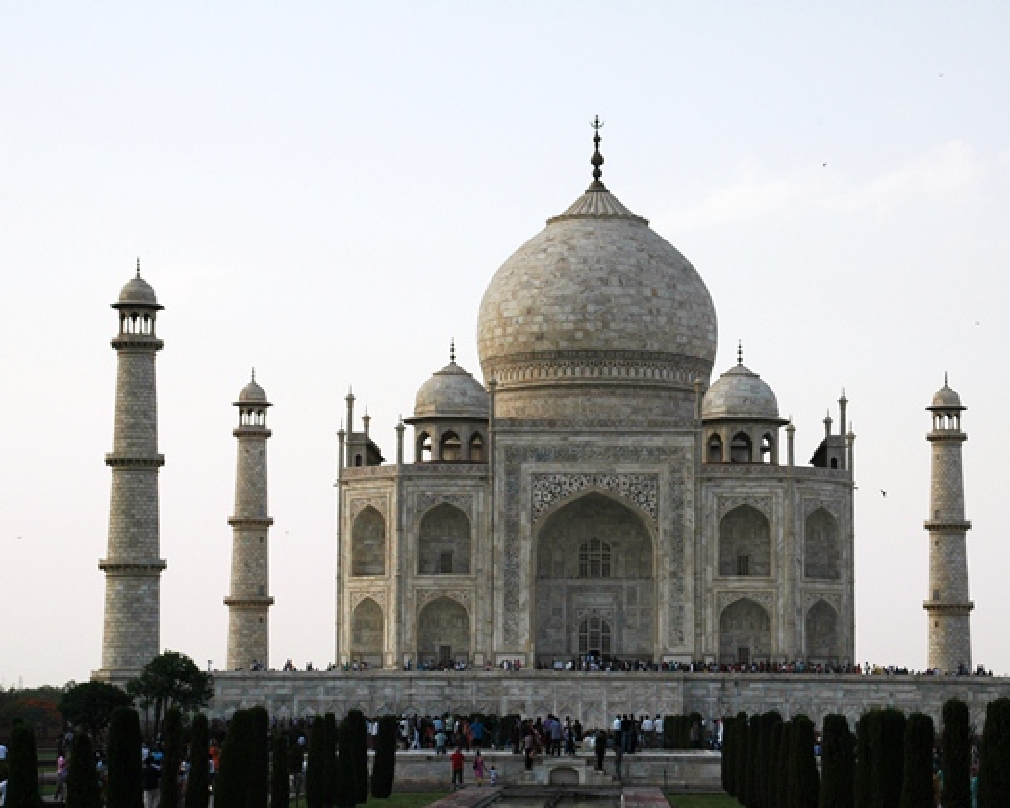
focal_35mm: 96
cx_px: 560
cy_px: 402
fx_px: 2870
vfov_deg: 16.0
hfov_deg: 20.0
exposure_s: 1/320
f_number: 11
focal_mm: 56
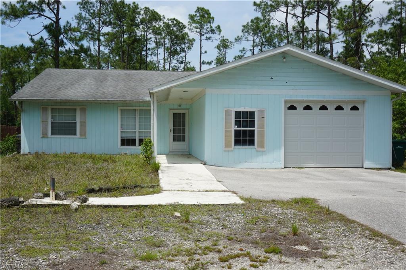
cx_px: 203
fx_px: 440
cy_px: 135
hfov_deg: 49.6
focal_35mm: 39
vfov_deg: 34.2
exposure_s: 1/200
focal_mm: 26
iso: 100
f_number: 11
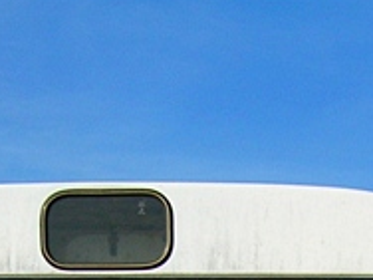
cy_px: 586
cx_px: 262
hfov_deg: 13.6
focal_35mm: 145
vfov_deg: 9.5
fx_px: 1562
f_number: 4.9
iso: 50
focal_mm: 5.7
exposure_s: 1/523
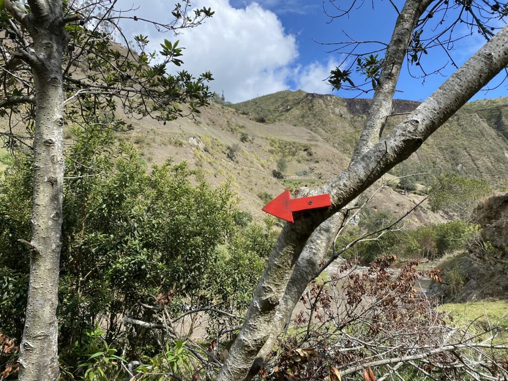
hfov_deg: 67.3
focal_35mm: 26
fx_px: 382
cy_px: 190
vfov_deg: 53.1
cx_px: 254
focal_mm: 4.25
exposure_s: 1/1585
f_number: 1.8
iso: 32
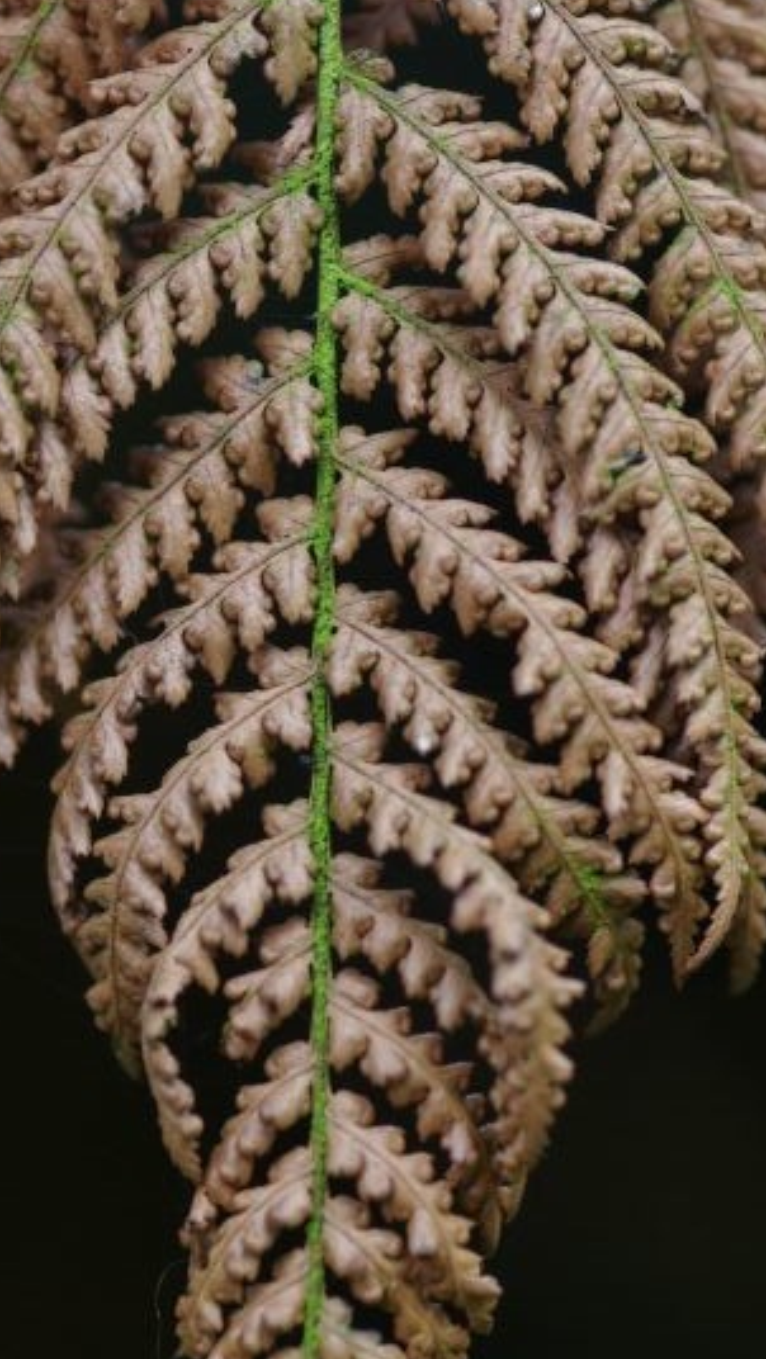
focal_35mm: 176
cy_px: 725
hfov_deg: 6.9
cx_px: 306
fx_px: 6347
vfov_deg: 12.2
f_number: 4
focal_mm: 100
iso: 400
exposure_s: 1/125
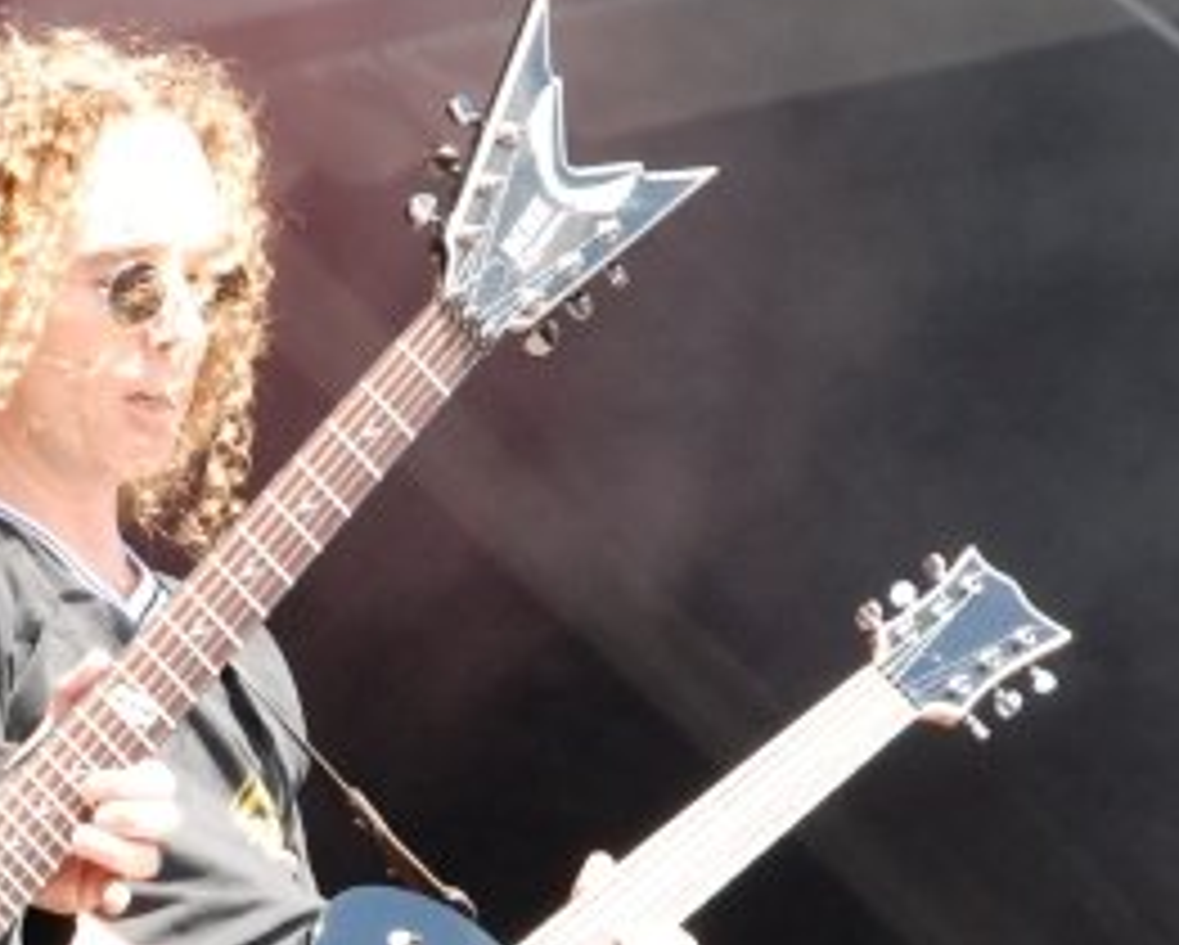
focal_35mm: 416
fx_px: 14527
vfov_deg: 3.7
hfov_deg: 4.6
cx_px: 40
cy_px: 752
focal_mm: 100
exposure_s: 1/320
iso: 800
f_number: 6.3
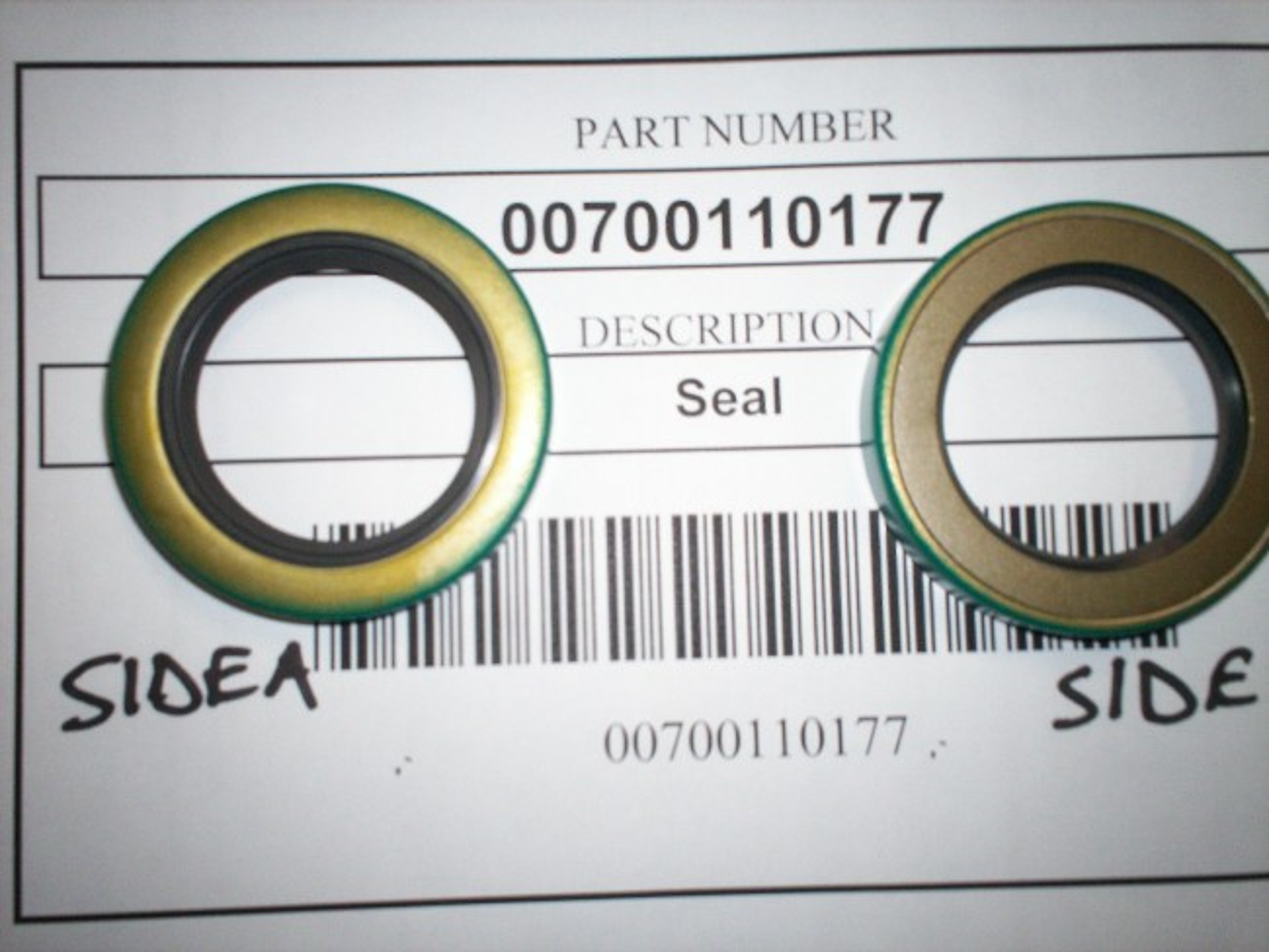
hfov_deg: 51.3
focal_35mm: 36
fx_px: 1320
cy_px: 476
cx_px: 634
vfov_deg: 39.7
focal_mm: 6
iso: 140
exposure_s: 1/60
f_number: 4.5
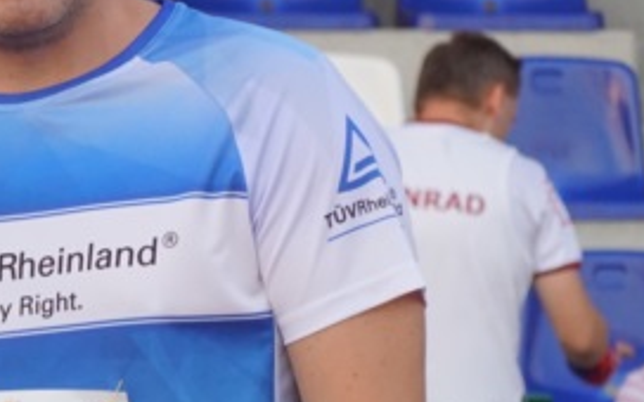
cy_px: 370
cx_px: -5
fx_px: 7404
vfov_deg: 3.1
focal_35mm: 422
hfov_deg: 5.0
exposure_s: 1/160
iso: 800
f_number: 5.6
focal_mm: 75
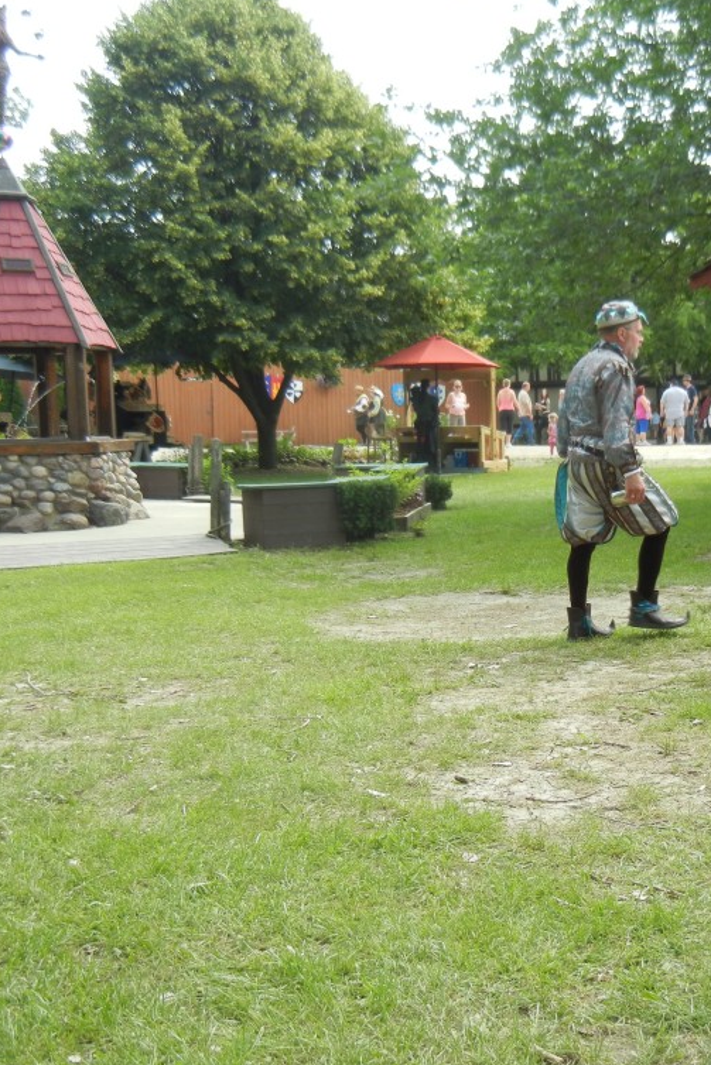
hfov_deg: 27.8
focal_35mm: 48
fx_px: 1421
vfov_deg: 41.1
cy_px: 530
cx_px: 513
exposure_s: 1/260
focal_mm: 6.2
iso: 160
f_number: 3.6
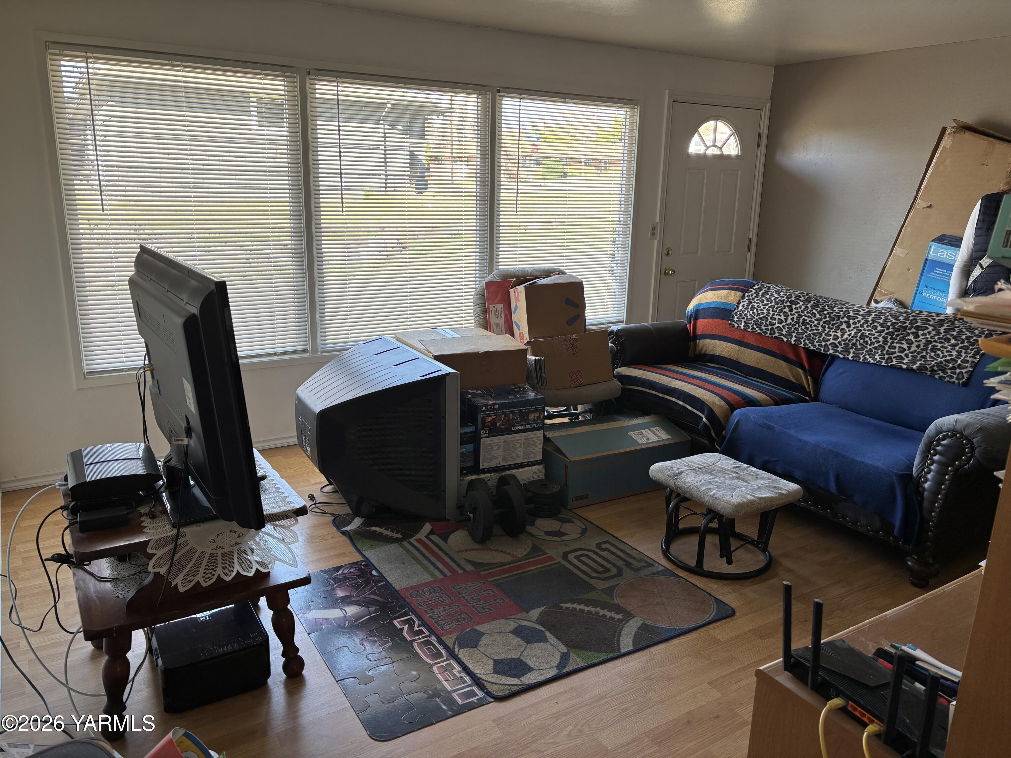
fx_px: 759
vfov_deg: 53.1
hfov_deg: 67.3
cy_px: 379
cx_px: 506
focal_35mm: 26
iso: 64
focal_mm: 5.96
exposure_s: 1/121
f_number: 1.6
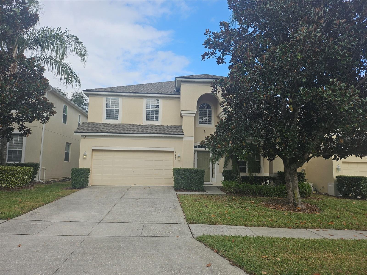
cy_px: 138
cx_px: 184
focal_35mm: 24
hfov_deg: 71.6
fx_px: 254
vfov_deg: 56.8
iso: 50
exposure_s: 1/2404
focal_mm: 5
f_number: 1.8
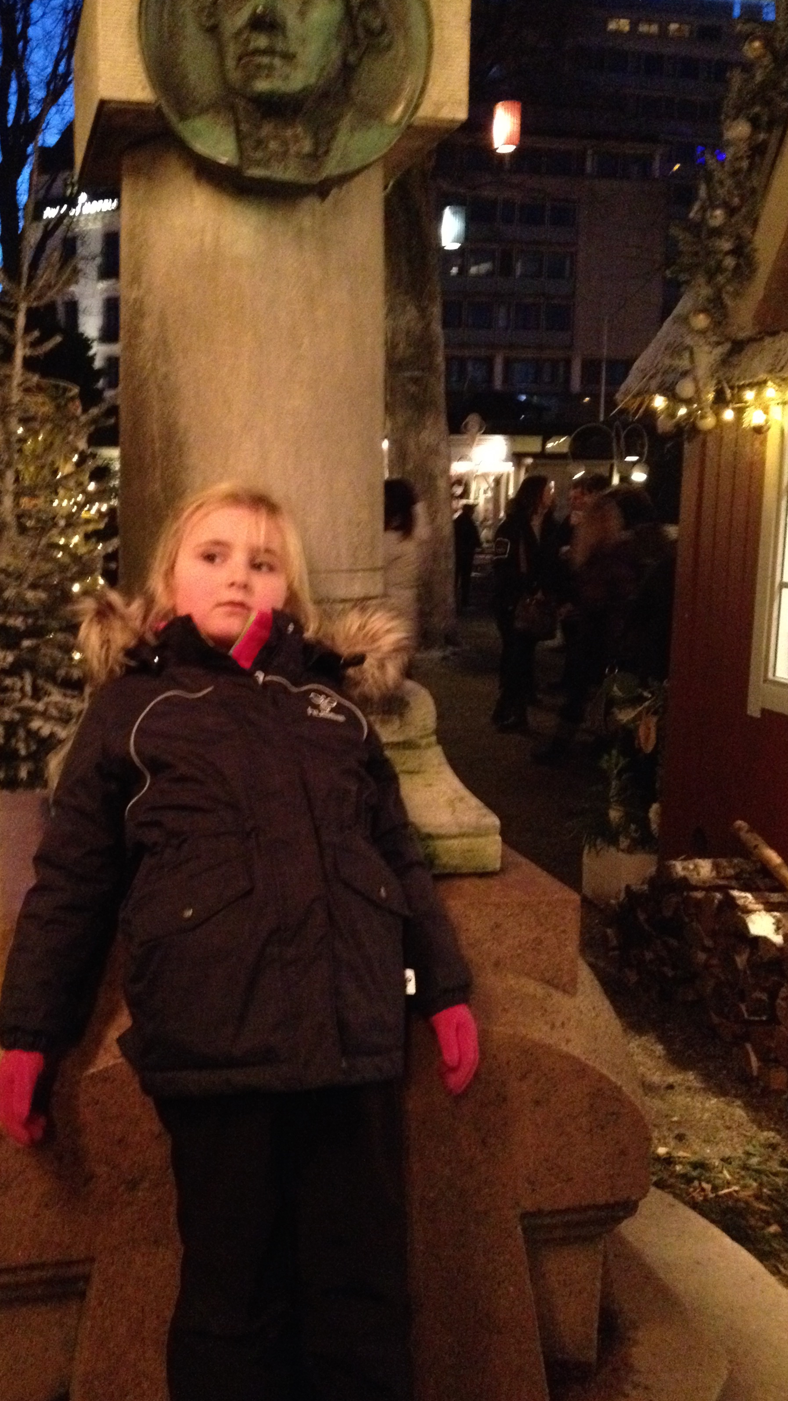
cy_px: 707
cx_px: 277
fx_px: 1449
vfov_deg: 51.6
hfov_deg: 30.3
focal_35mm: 39
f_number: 2.4
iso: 800
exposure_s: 1/15
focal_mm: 4.28
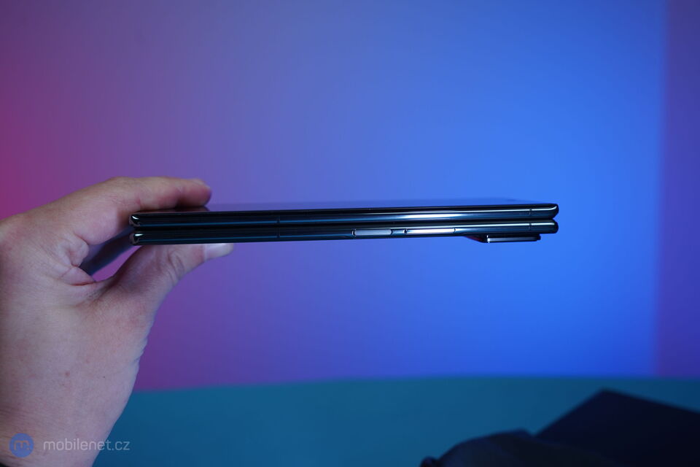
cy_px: 234
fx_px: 700
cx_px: 350
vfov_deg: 36.9
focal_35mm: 36
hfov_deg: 53.1
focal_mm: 36
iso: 320
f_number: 5.6
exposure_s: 1/125
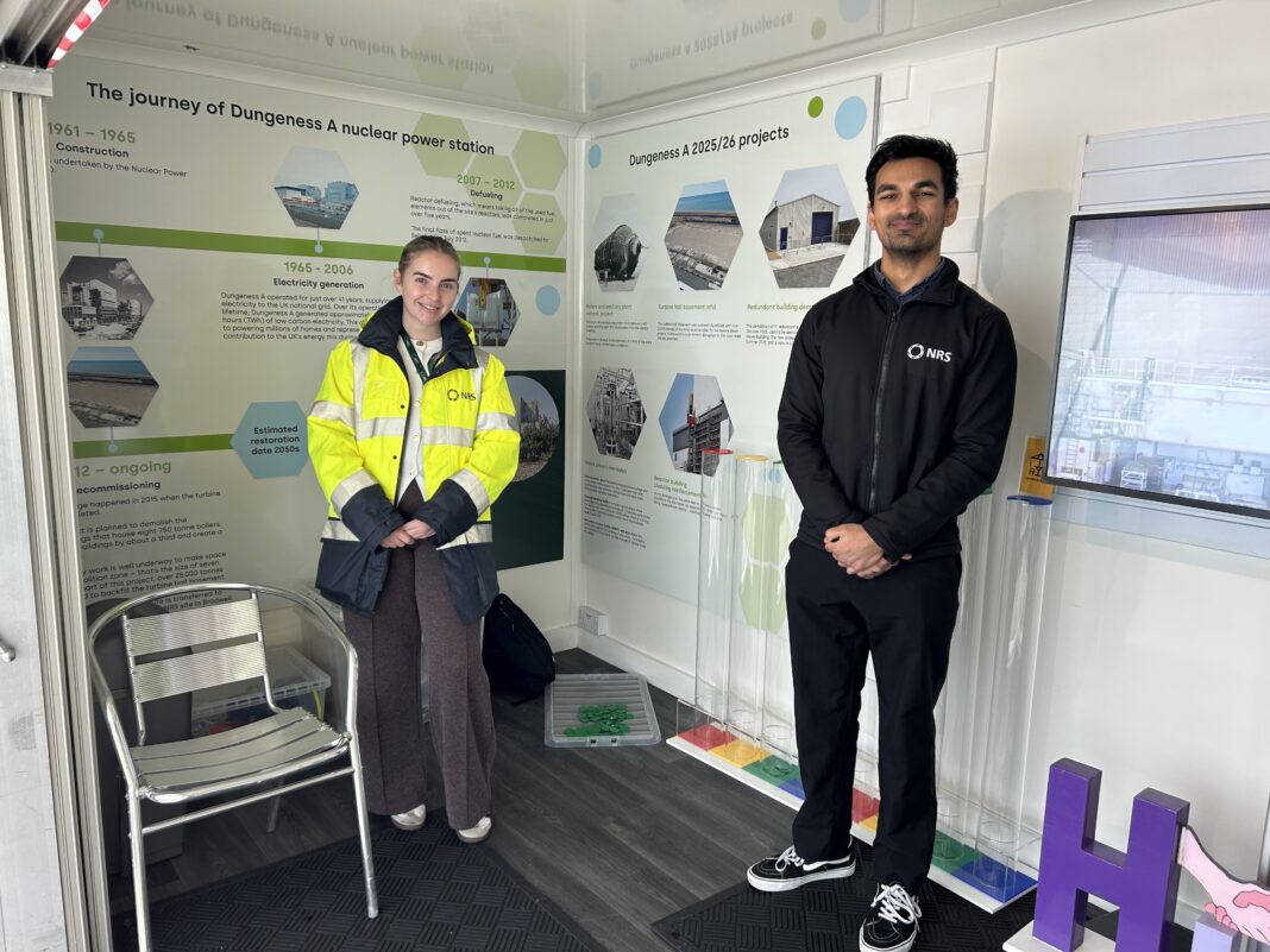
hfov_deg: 67.3
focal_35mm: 26
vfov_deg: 53.1
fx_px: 954
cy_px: 476
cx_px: 635
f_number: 1.5
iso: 40
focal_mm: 5.7
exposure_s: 1/100
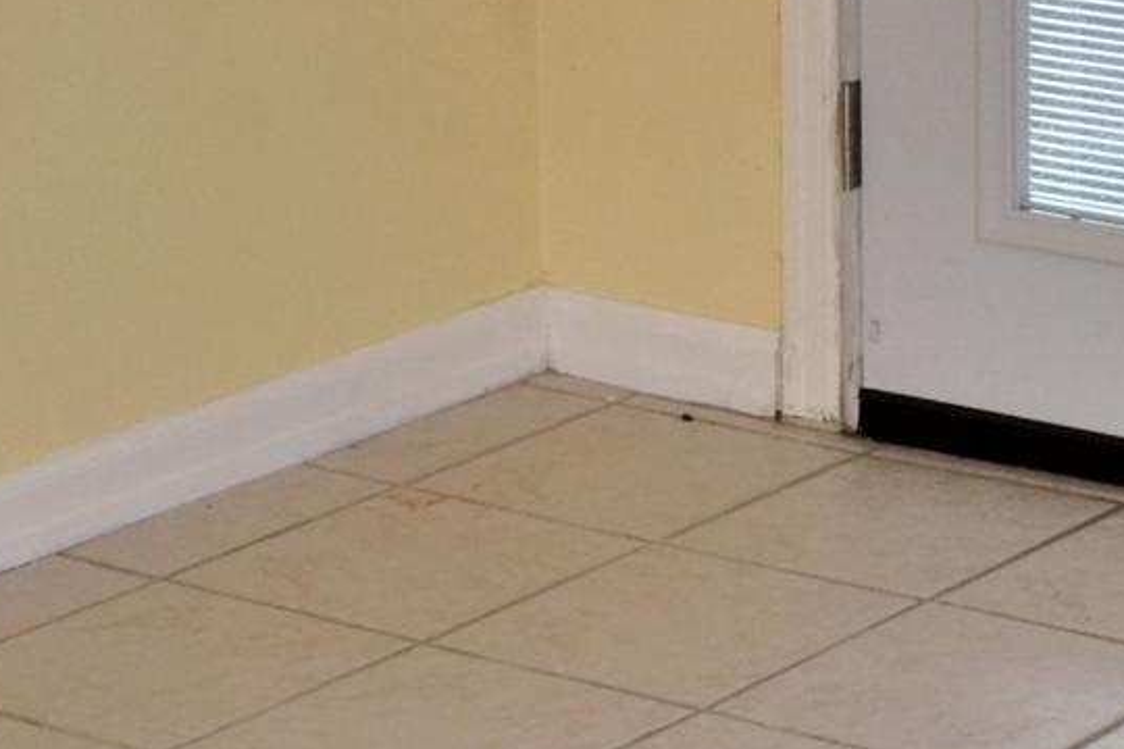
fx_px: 4683
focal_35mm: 150
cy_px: -811
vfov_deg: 8.6
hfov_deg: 13.0
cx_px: 1626
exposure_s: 1/60
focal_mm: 18
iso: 250
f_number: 8
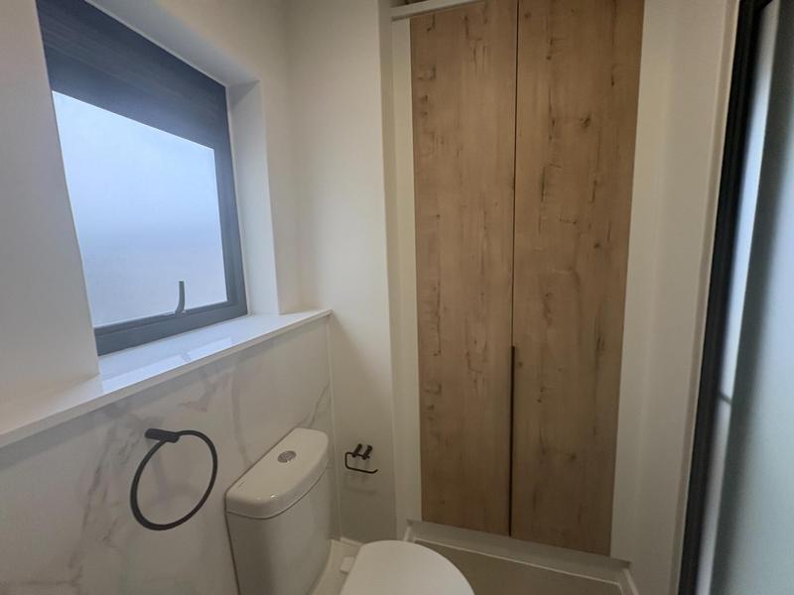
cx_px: 397
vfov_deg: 85.7
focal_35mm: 14
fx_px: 321
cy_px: 298
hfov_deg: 102.1
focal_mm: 2.22
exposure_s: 1/50
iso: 320
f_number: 2.2
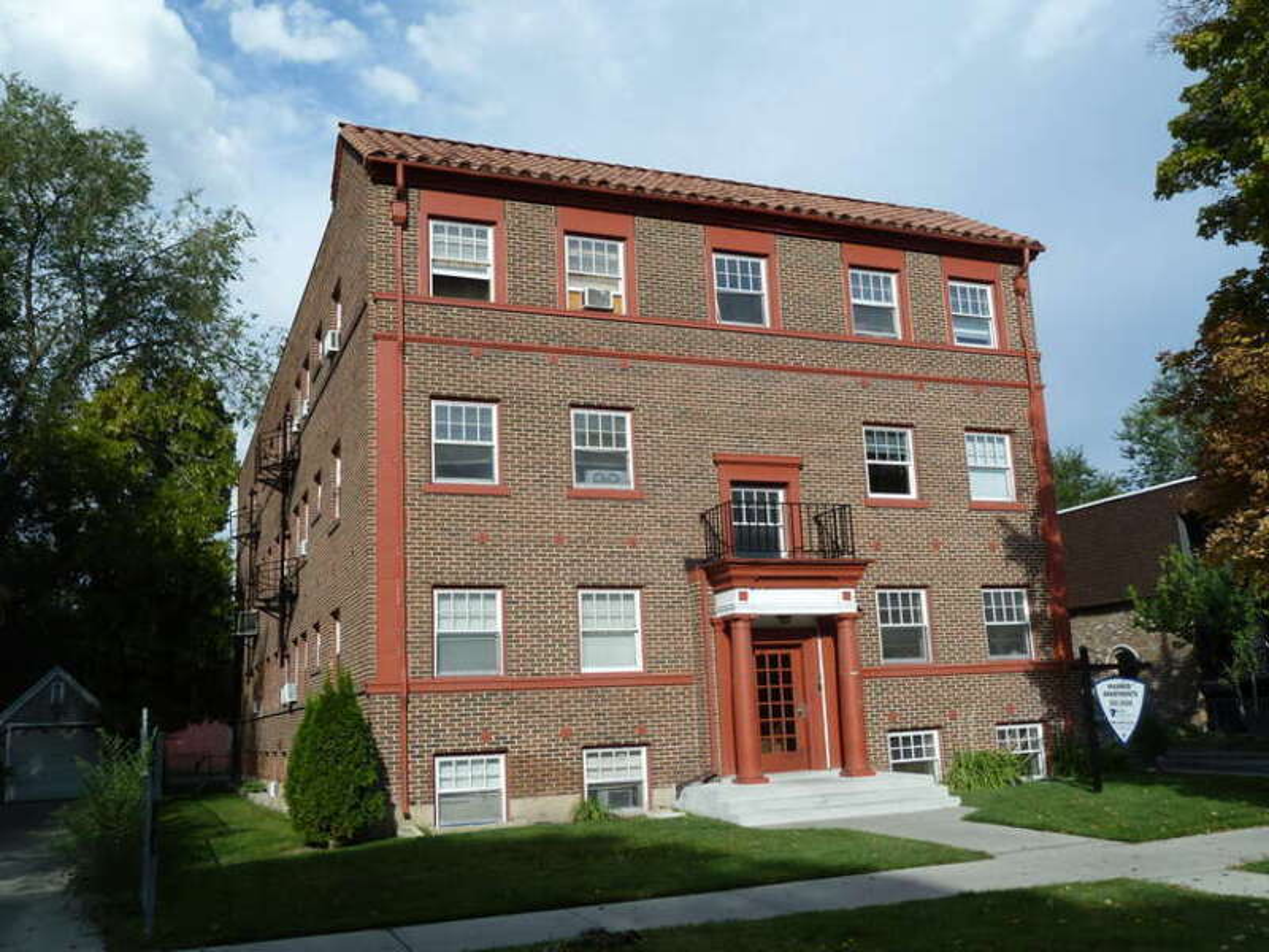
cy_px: 476
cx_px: 634
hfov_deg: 56.8
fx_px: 1173
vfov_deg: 44.2
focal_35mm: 32
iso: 80
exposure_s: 1/500
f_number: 4.5
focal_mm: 5.3
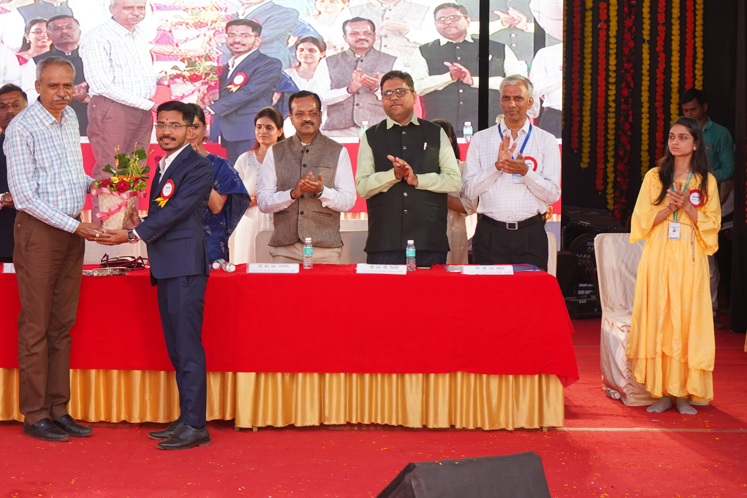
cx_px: 265
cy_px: 213
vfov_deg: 17.5
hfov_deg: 25.9
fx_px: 1618
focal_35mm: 78
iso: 1000
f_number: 8
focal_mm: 59
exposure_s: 1/125
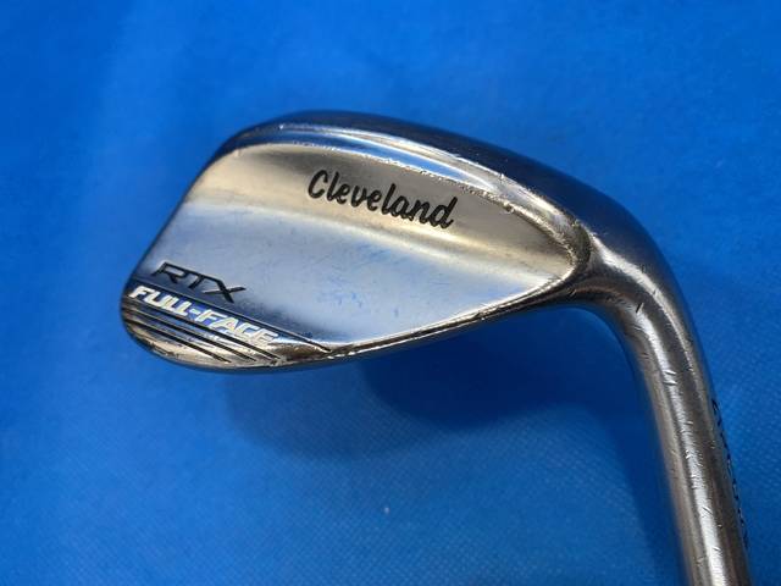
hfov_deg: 67.3
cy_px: 293
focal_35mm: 26
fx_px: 587
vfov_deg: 53.1
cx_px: 390
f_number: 1.8
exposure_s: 1/60
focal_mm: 4.25
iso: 50
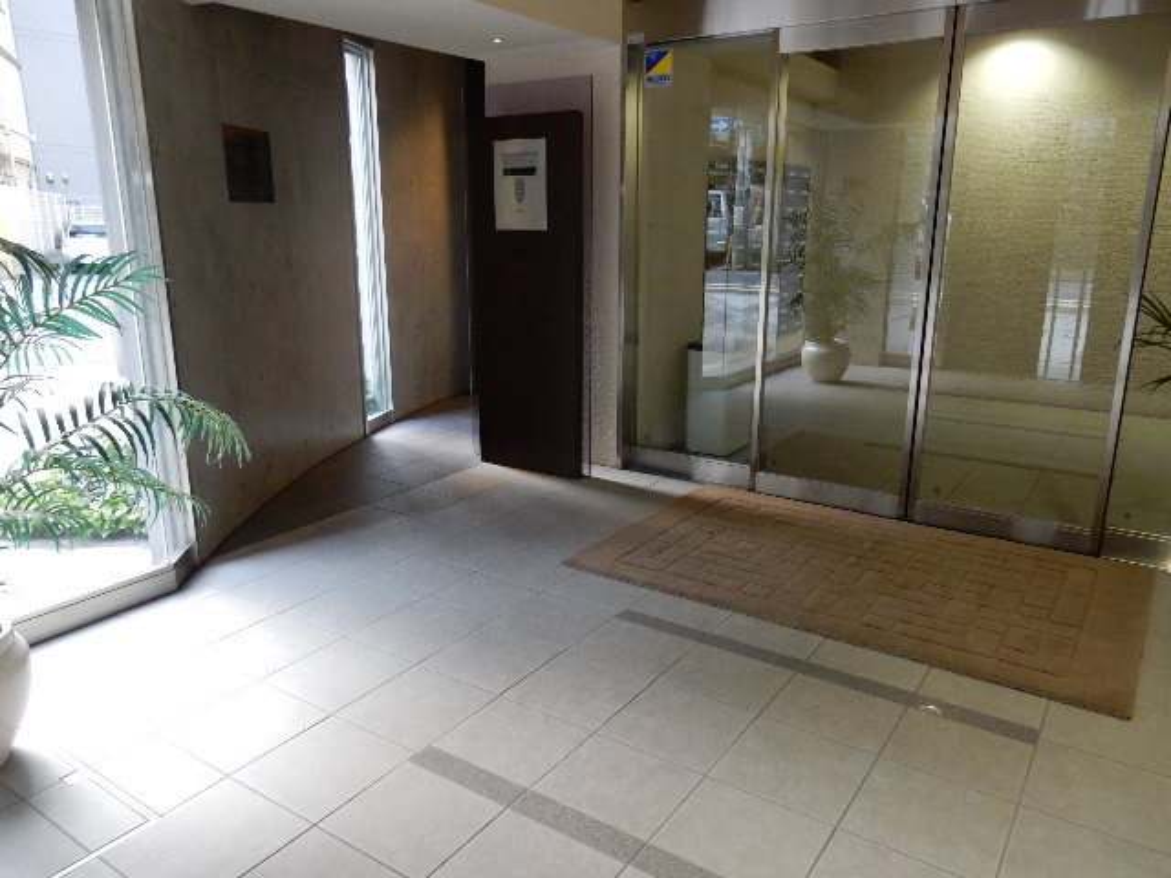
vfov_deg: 54.9
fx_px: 846
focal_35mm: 25
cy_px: 439
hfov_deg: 69.4
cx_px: 586
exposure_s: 1/25
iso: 400
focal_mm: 4.5
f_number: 3.7
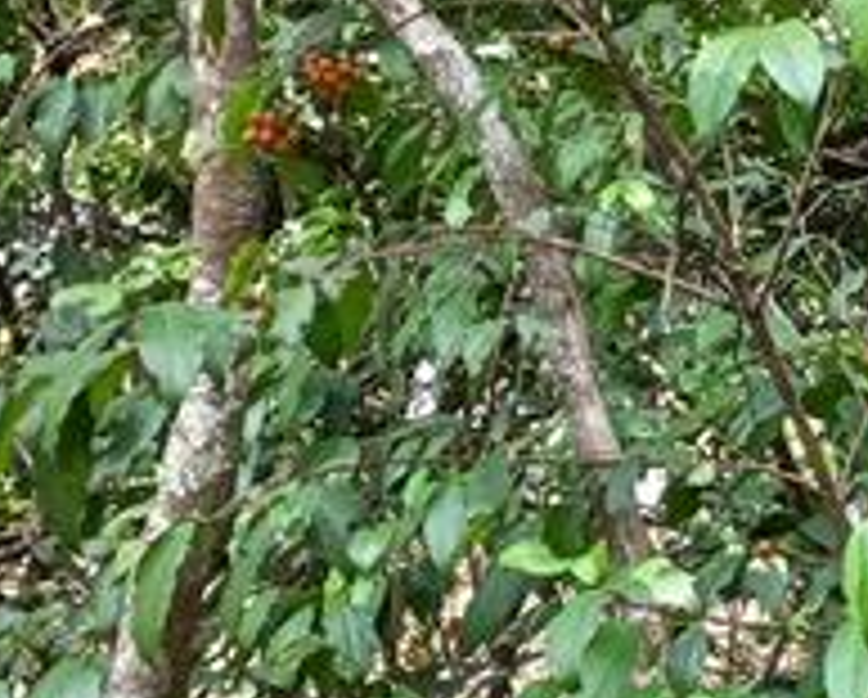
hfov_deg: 17.7
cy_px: 437
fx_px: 2701
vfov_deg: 14.7
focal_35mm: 105
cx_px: 935
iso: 25
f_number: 1.8
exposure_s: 1/50
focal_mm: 4.6
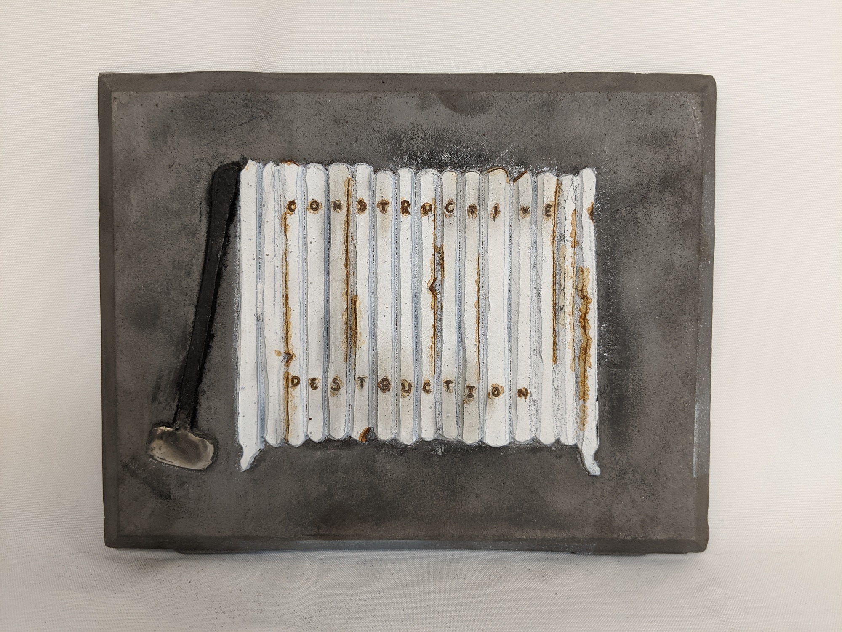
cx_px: 421
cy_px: 316
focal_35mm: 27
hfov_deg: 65.3
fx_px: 657
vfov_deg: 51.4
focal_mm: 4.44
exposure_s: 1/125
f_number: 1.8
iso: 202
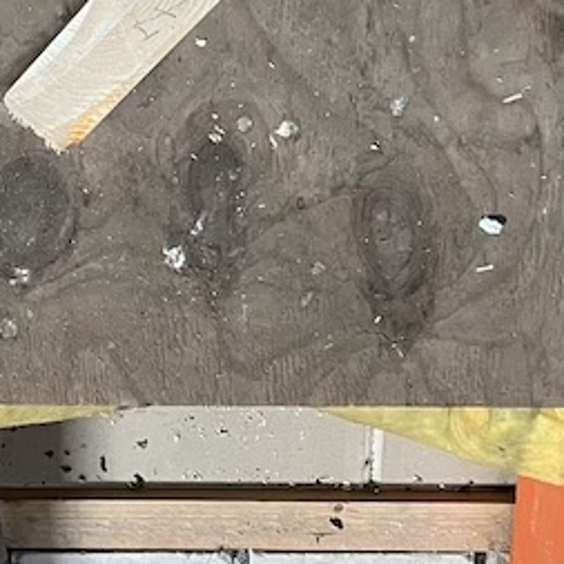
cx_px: 114
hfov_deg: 18.5
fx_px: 1714
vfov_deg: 18.7
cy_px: 290
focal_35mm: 93
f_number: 1.6
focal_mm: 5.1
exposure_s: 1/45
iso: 500
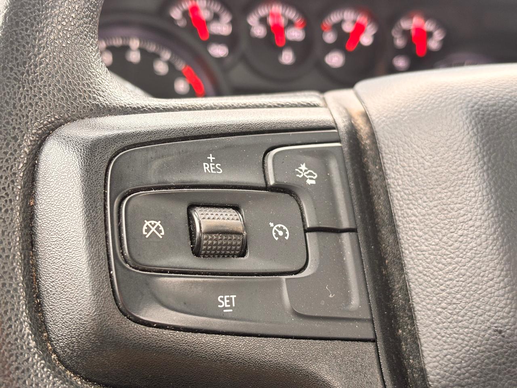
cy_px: 194
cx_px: 258
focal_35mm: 52
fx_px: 777
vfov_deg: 28.0
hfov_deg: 36.8
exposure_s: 1/60
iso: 64
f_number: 1.6
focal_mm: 5.96
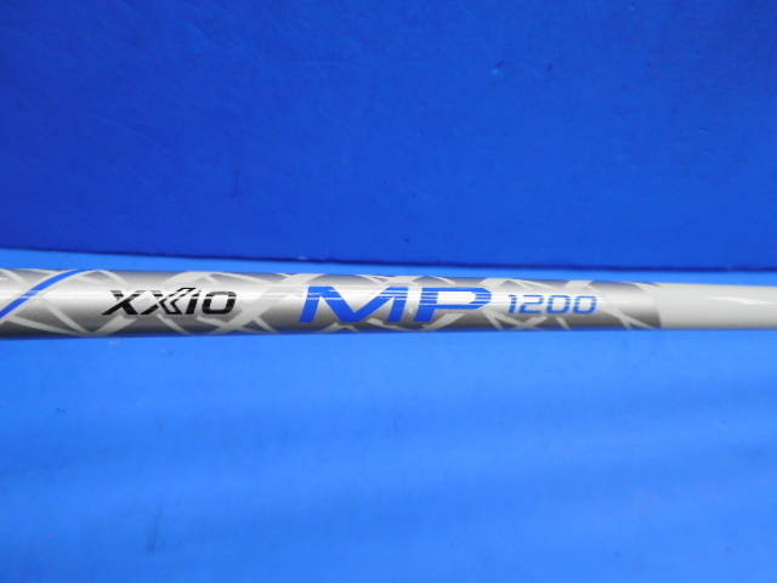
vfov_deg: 48.2
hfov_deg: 61.7
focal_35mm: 29
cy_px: 292
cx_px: 388
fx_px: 651
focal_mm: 5.2
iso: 80
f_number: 4
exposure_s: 1/30
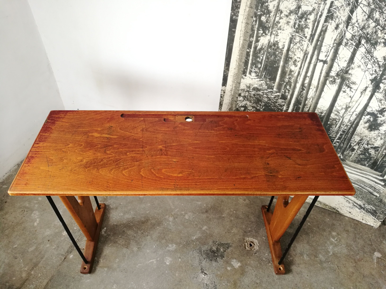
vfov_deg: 51.4
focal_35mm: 27
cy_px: 144
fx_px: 301
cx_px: 193
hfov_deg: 65.3
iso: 125
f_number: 2.2
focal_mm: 4.5
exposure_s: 1/50
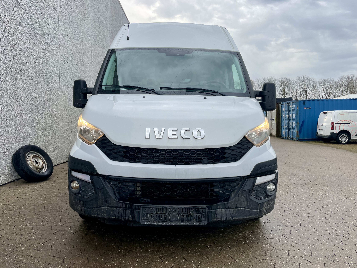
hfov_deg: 67.3
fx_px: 268
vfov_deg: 53.1
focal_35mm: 26
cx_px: 178
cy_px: 134
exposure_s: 1/394
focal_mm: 4.2
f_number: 1.6
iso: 32
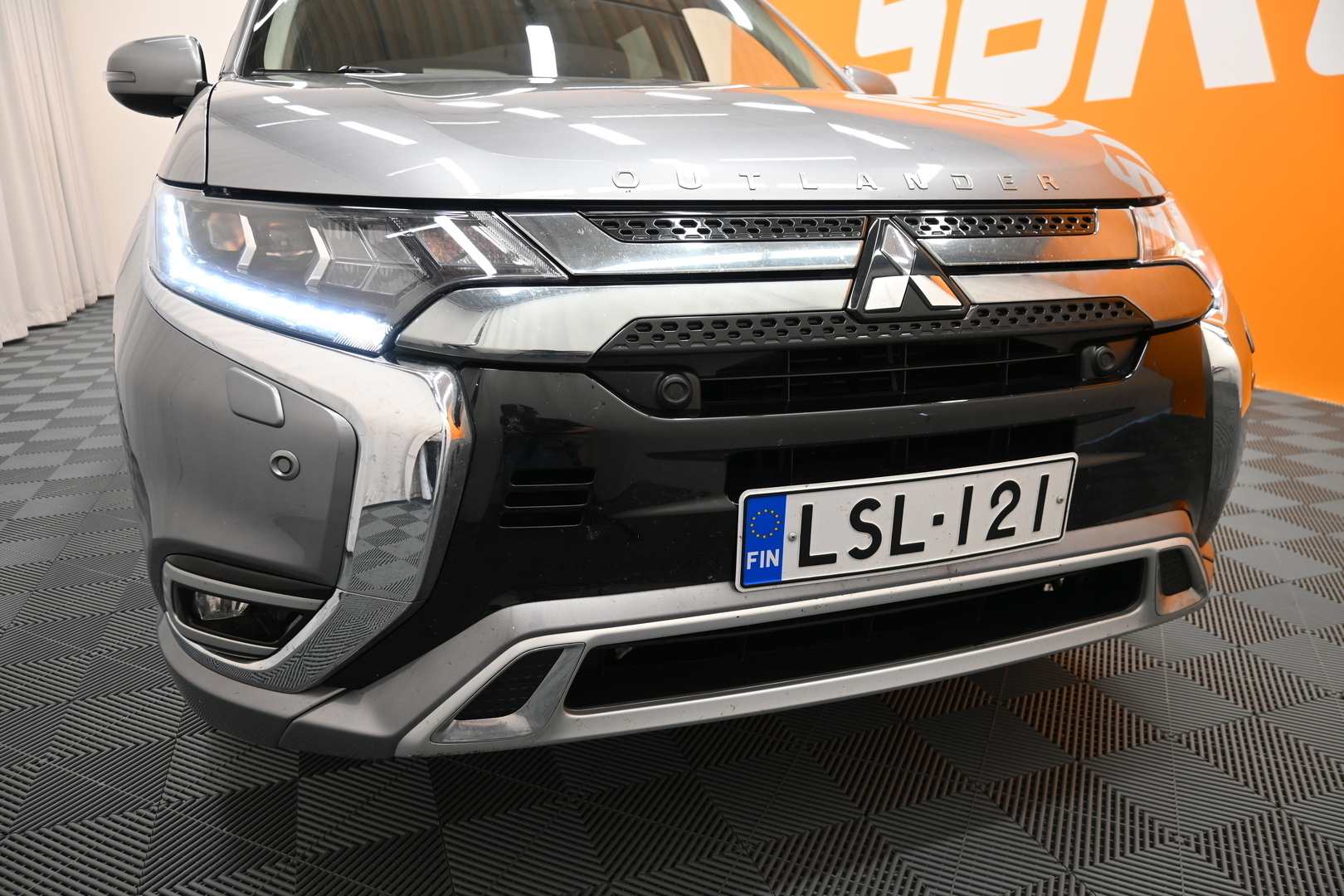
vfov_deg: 50.4
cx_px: 672
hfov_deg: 70.4
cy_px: 448
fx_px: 952
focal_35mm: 26
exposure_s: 1/25
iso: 220
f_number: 3.5
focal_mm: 17
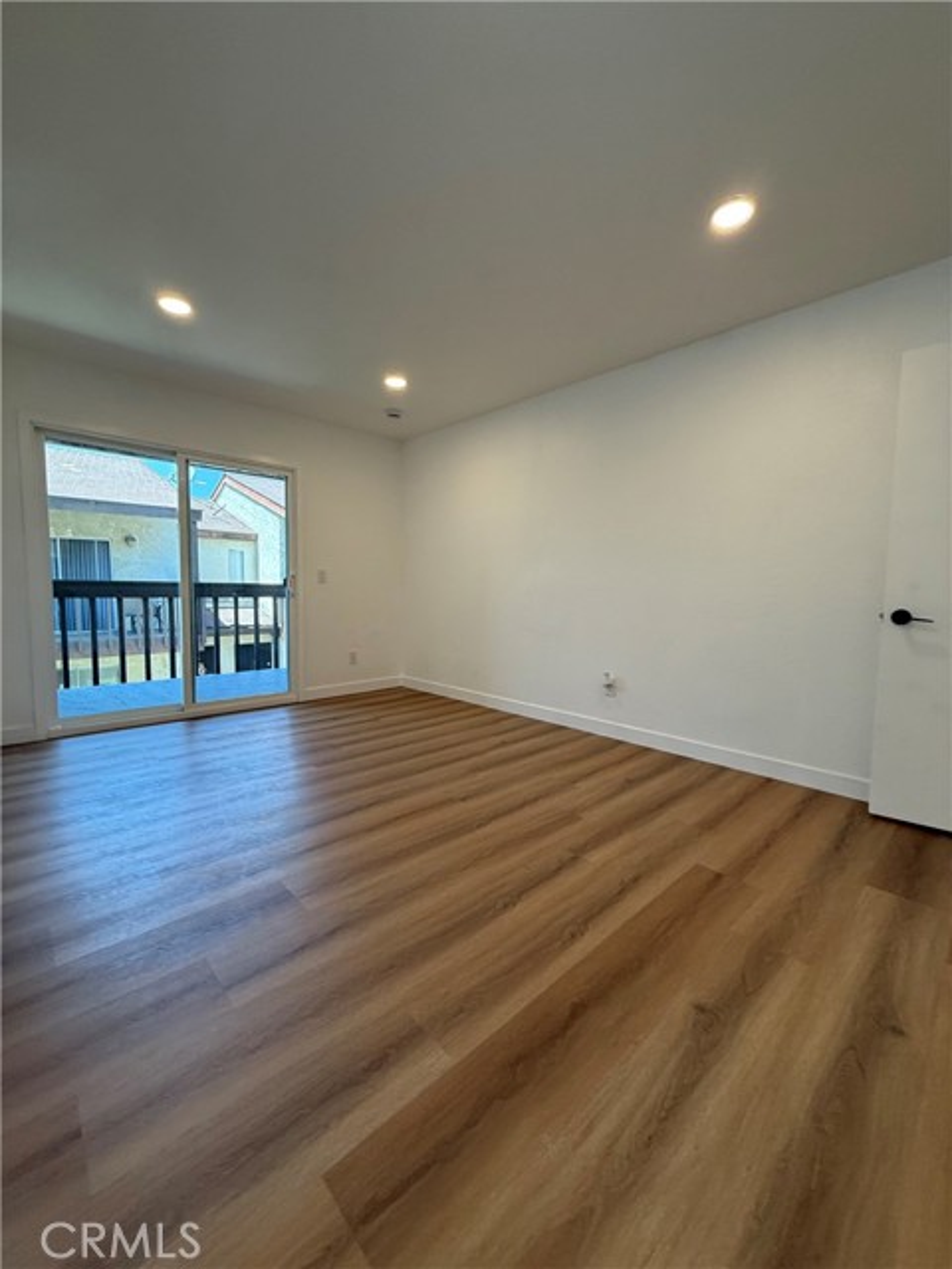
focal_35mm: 14
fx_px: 513
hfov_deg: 85.7
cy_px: 634
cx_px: 476
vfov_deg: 102.1
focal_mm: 2.22
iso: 100
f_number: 2.2
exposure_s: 1/120
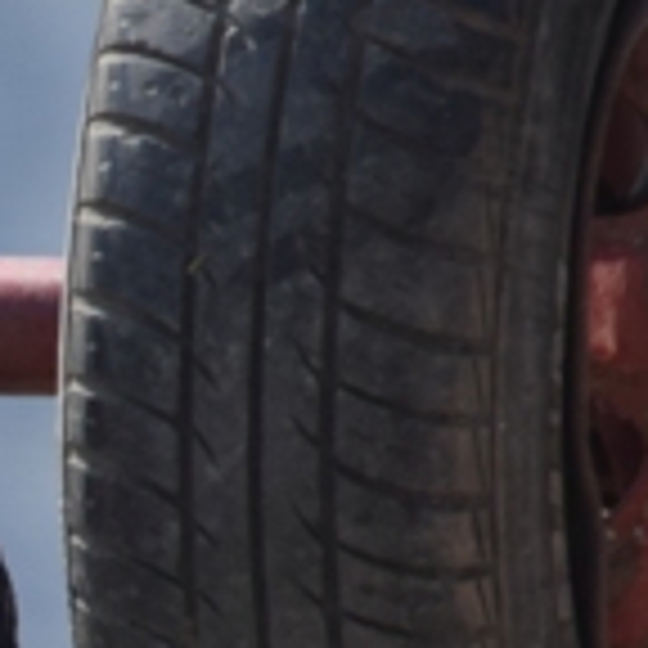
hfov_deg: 0.7
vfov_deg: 0.7
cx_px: -1336
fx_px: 52608
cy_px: 1233
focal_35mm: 2484
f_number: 6.3
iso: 200
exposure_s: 1/640
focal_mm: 260
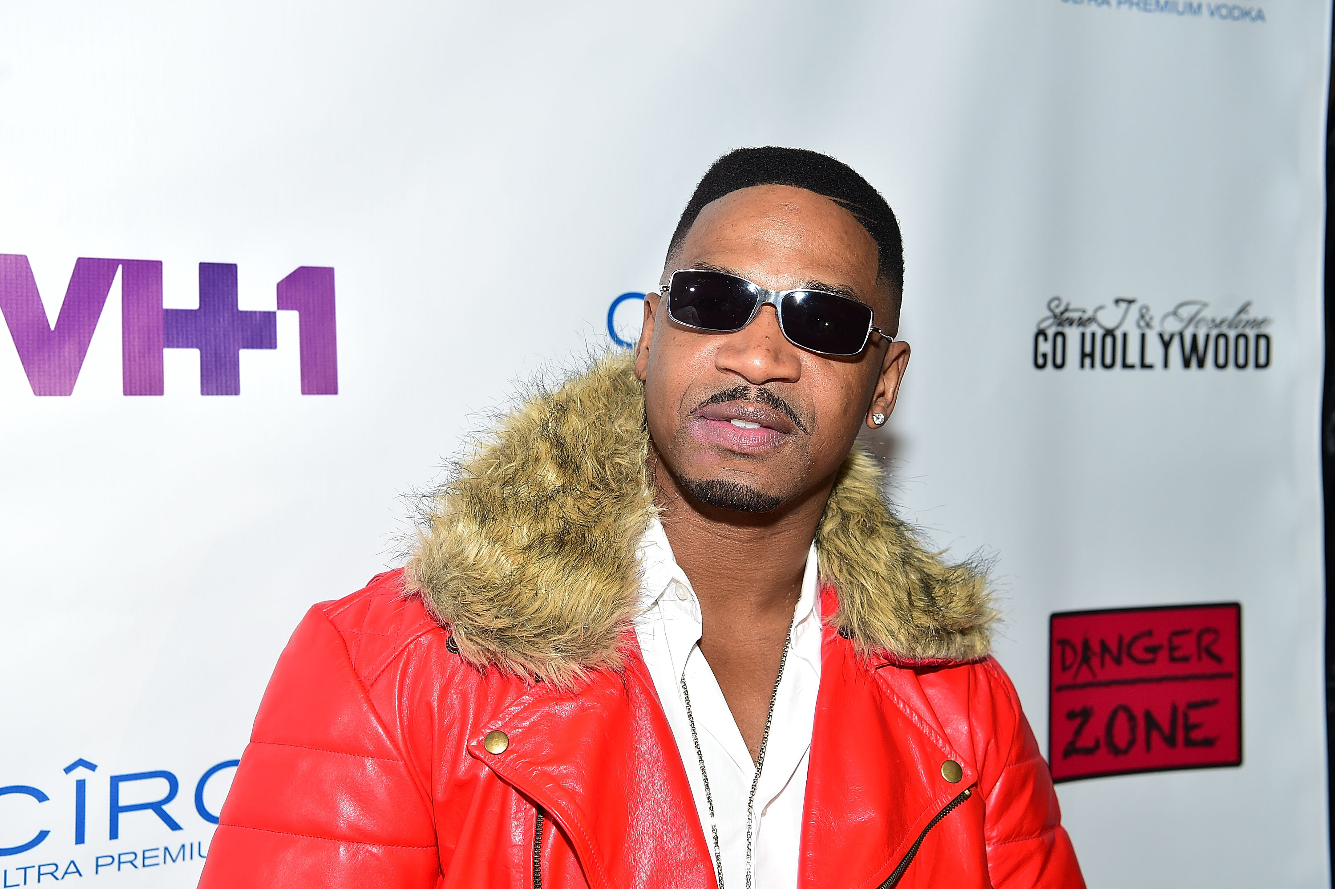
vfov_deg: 28.0
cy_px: 444
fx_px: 1779
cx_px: 668
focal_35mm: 48
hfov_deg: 41.1
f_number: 5.6
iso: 1600
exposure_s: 1/60
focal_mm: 48
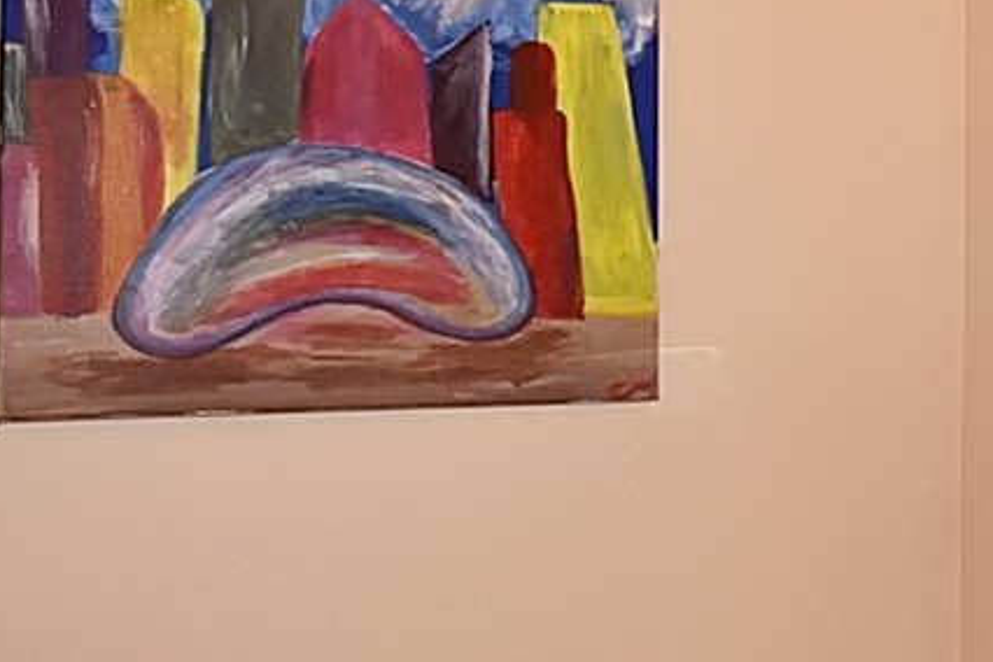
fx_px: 1572
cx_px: 1242
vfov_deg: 23.7
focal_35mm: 57
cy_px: 247
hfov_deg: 29.3
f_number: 5
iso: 500
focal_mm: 10
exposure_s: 1/100
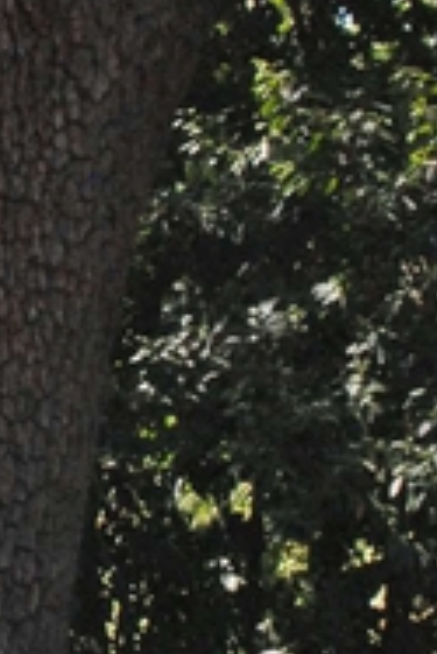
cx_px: -212
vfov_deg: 8.9
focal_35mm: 230
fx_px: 4180
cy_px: 178
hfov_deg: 5.9
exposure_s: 1/250
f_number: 8
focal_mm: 28
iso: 400
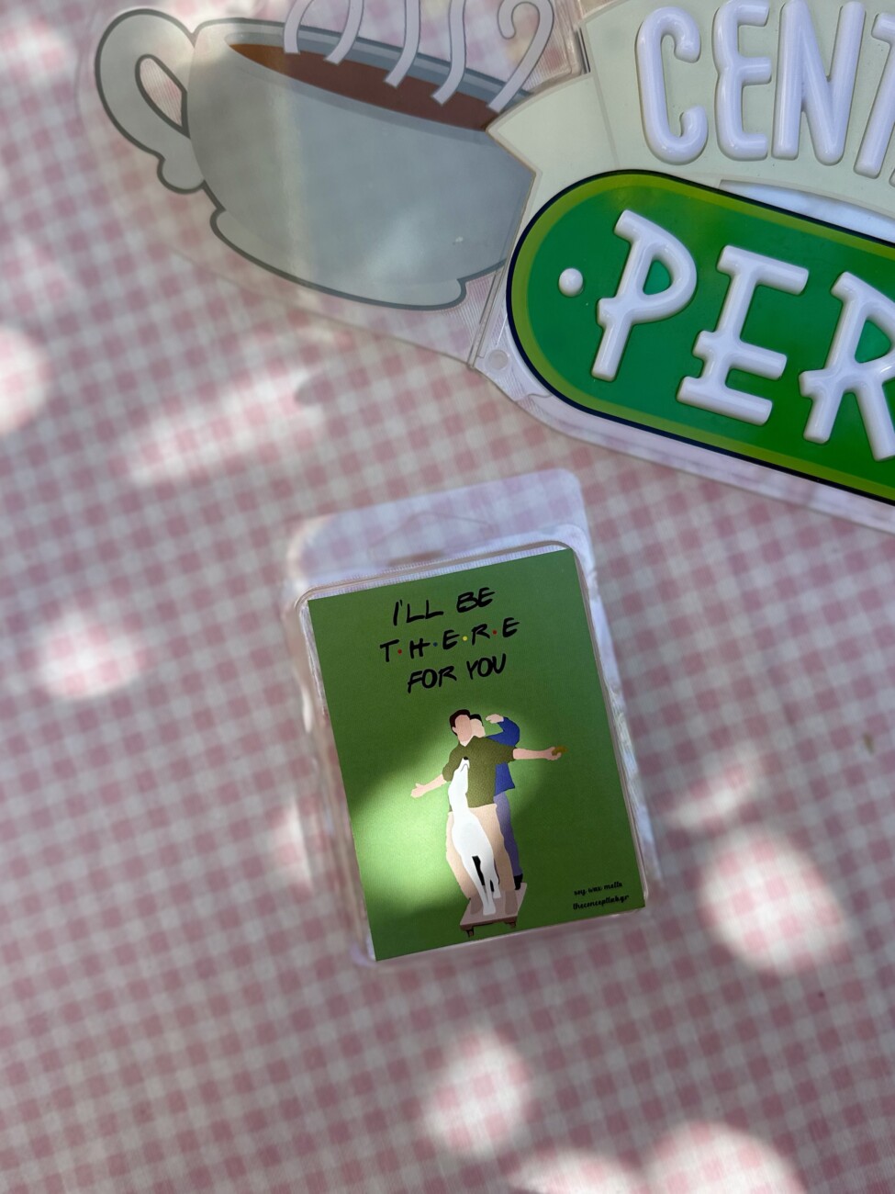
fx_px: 827
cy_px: 597
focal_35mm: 24
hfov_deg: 56.8
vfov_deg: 71.6
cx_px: 448
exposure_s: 1/1374
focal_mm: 6.86
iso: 80
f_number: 1.78
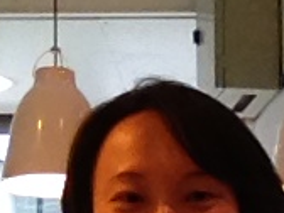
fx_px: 1091
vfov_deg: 11.0
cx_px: 232
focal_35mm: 133
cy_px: 252
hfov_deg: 14.7
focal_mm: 1.85
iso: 125
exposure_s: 1/136
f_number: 2.4
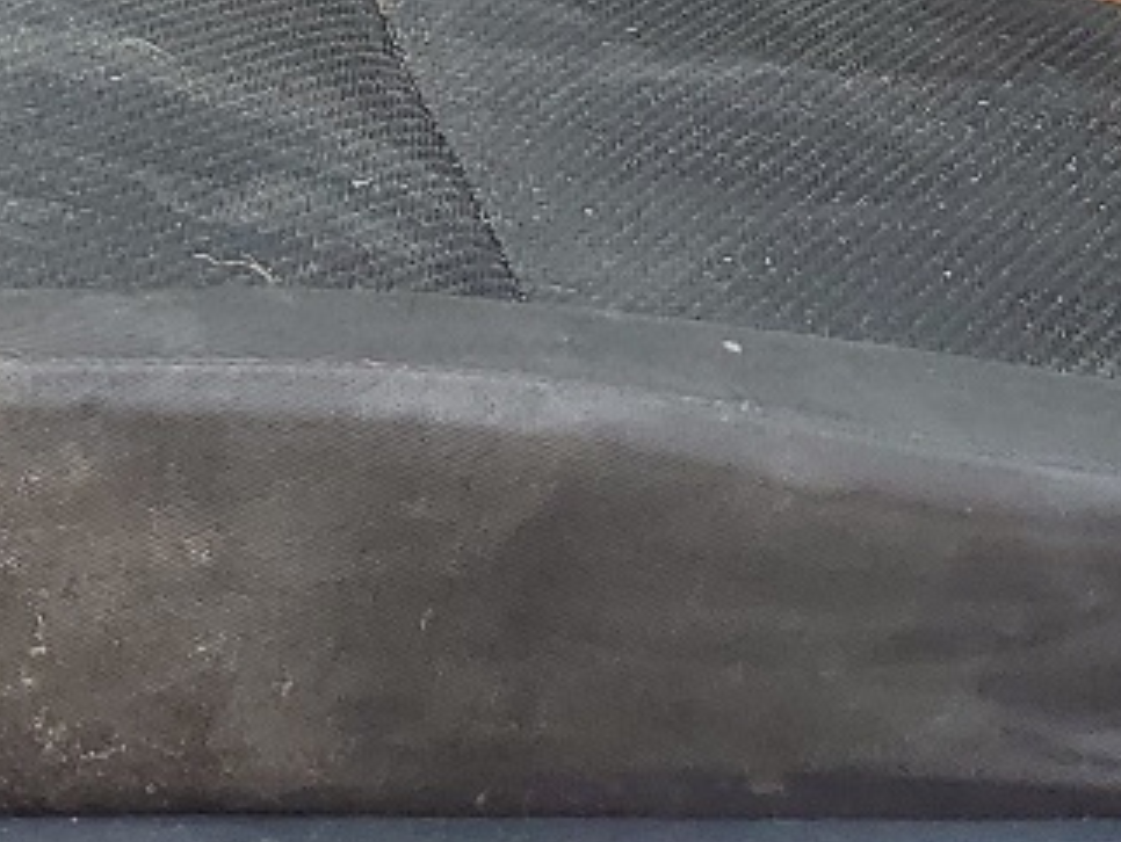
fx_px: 4181
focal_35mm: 129
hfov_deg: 15.3
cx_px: 414
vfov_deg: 10.5
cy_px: -870
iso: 50
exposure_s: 1/345
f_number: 1.5
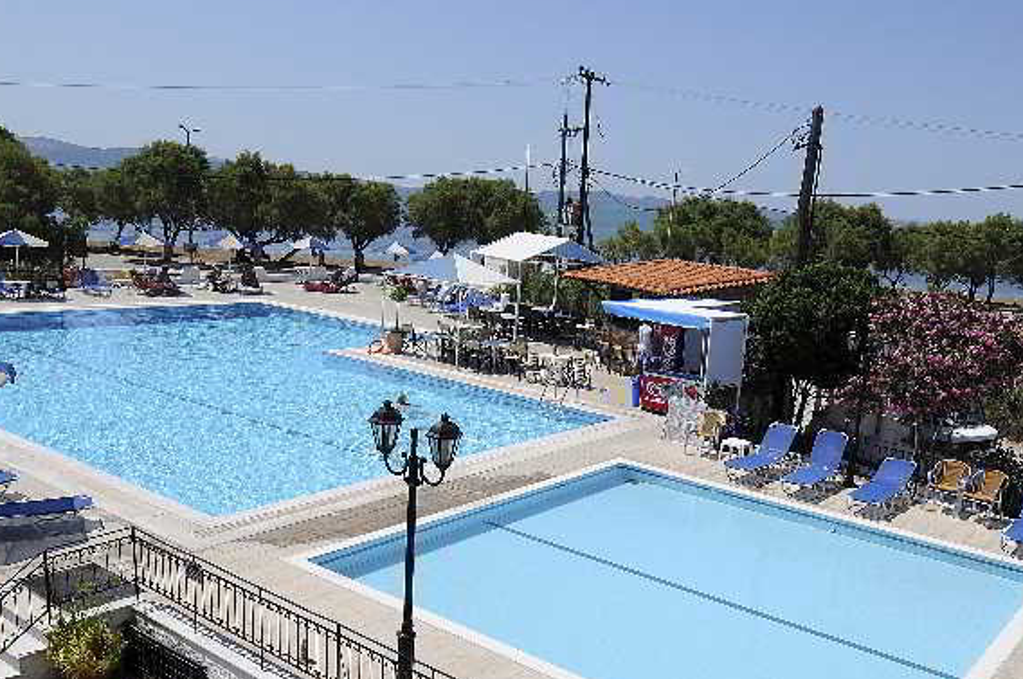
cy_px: 406
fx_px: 900
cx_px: 553
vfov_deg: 41.2
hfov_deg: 59.2
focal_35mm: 32
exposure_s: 1/800
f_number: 9
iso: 200
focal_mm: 15
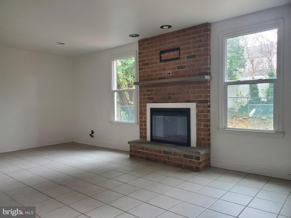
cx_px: 146
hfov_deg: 67.3
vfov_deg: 53.1
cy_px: 109
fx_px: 219
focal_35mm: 26
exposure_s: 1/40
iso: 250
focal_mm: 4.3
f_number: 2.4
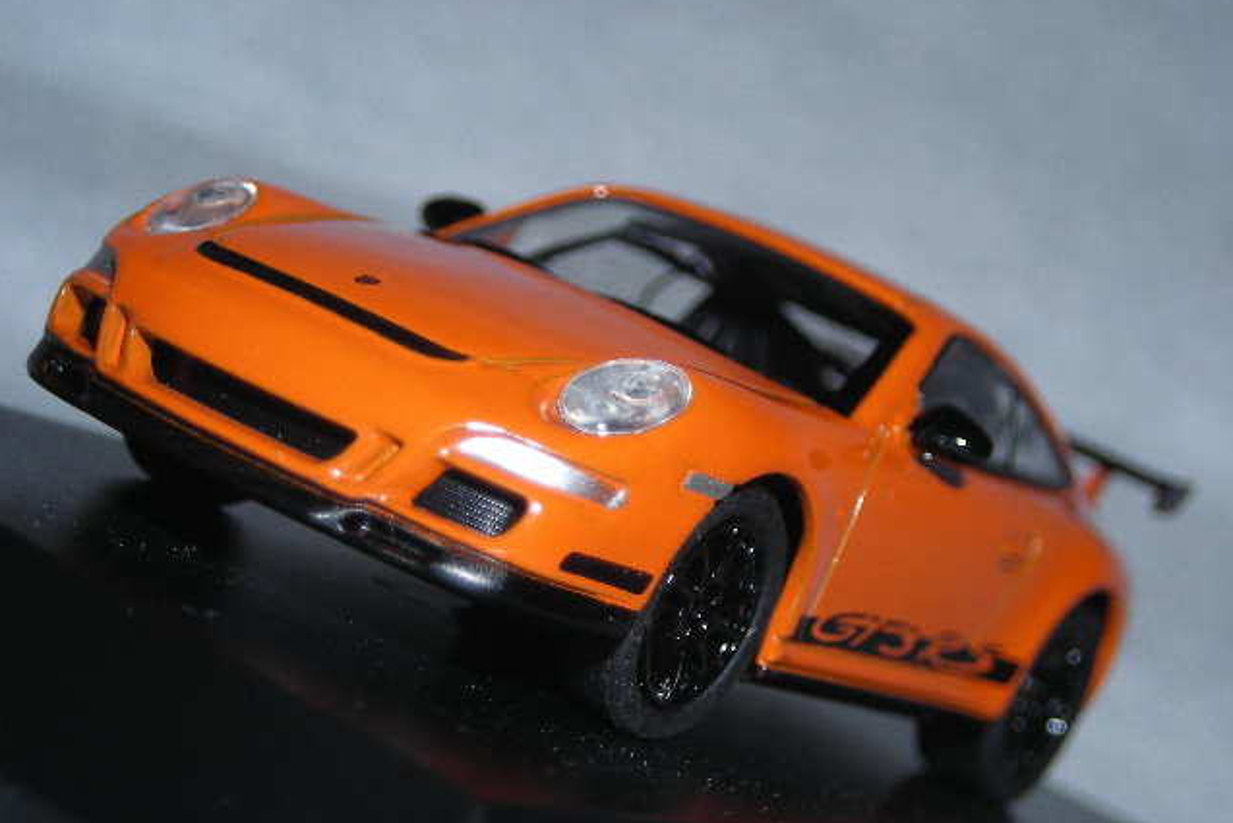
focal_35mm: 94
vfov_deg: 14.6
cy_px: 422
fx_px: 3220
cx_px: 616
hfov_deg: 21.7
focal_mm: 14.8
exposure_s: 1/120
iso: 50
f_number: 9.1
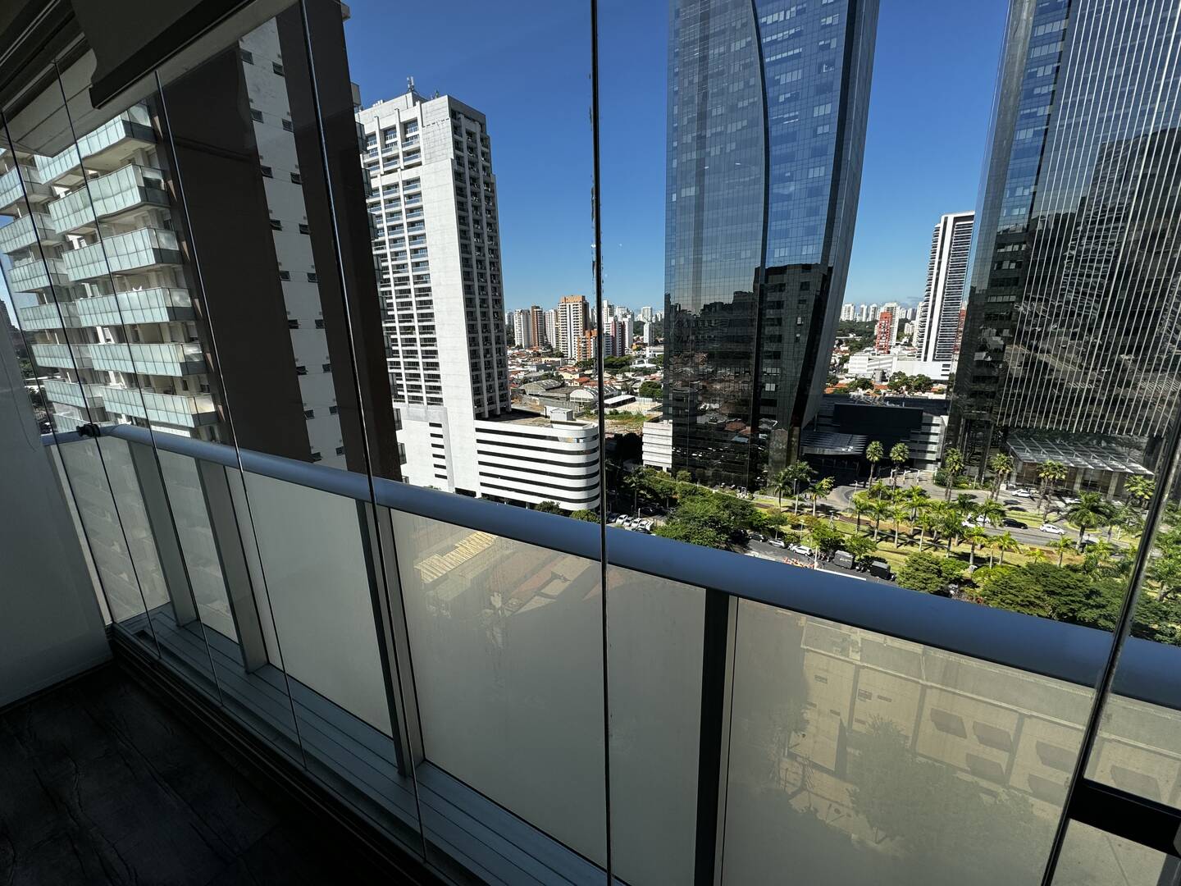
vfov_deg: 85.7
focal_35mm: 14
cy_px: 443
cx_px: 590
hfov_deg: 102.1
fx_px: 478
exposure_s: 1/1709
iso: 50
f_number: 2.2
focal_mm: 2.22
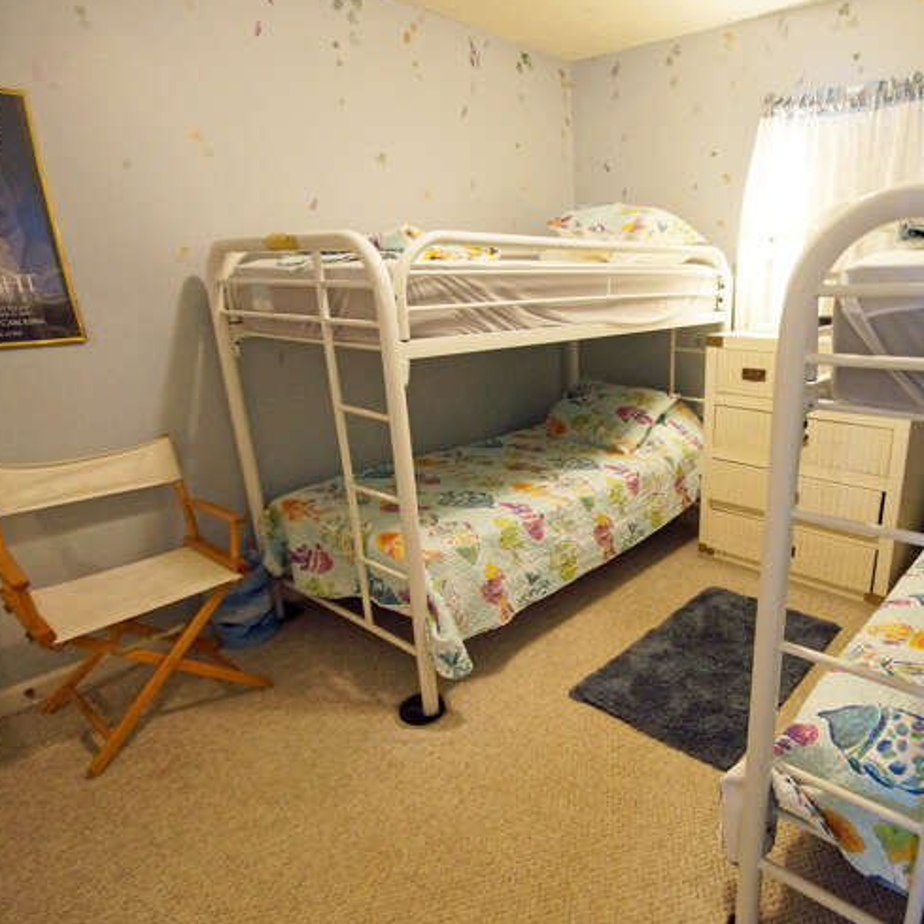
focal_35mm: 20
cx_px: 622
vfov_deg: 74.8
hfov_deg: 72.4
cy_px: 472
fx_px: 604
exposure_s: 1/60
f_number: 4
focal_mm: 10
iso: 2000
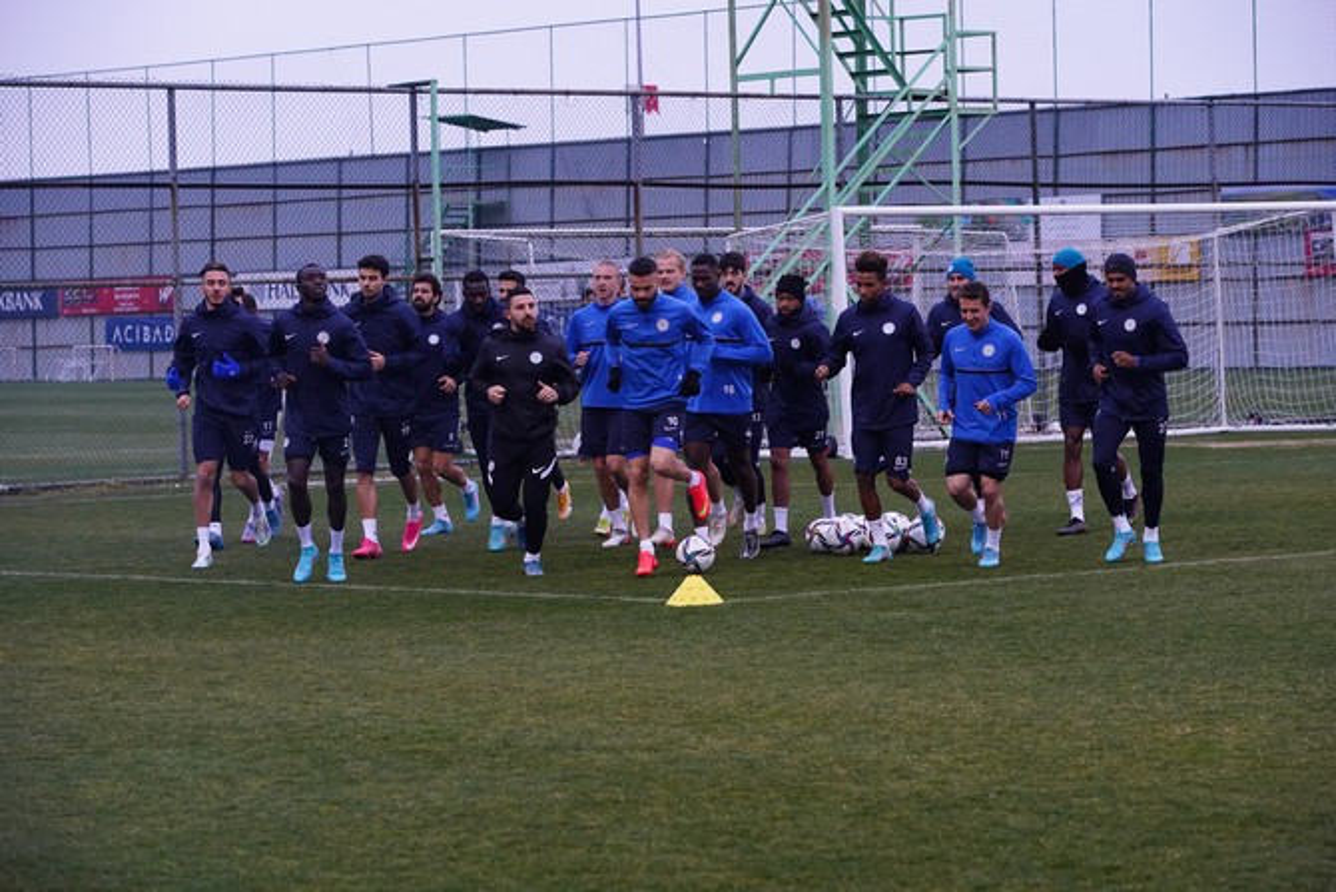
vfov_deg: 11.2
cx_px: 668
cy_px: 446
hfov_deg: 16.6
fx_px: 4565
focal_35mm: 123
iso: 4000
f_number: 5.6
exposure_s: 1/500
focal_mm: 123
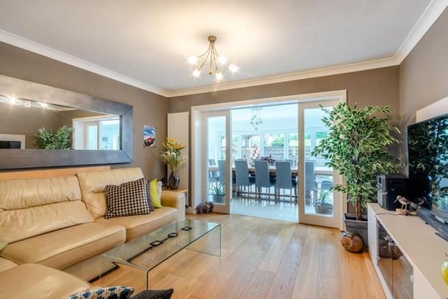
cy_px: 150
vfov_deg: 72.1
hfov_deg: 95.0
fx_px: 205
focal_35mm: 16
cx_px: 224
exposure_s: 1/6
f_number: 8
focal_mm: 11
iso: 100
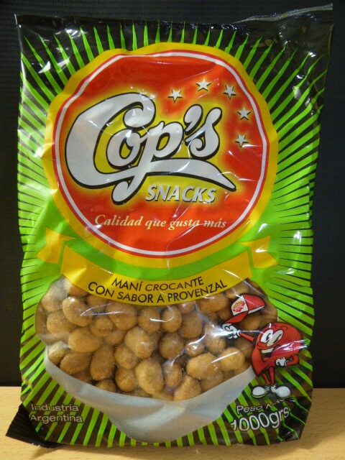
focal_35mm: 20
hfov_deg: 66.0
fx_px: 266
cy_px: 230
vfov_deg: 81.7
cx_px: 172
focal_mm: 3.58
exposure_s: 1/15
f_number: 5.6
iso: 400
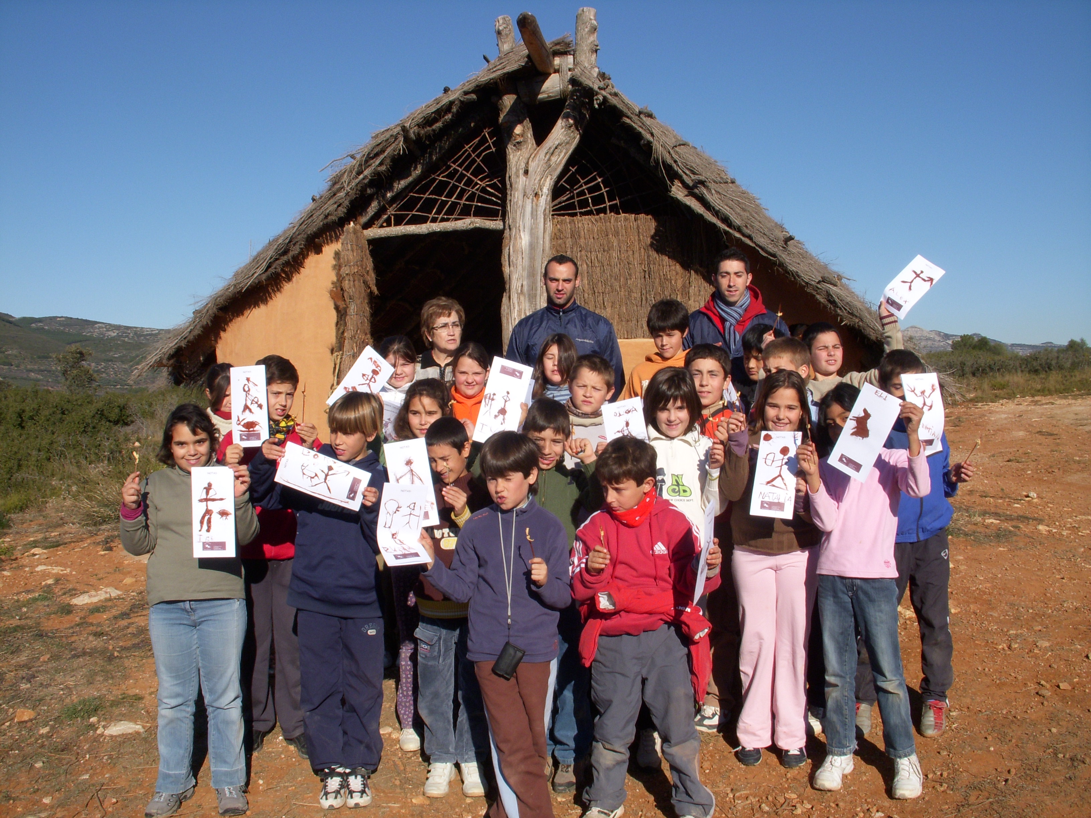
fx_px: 1198
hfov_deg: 49.0
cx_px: 546
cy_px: 409
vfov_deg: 37.7
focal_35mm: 38
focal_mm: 6.3
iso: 100
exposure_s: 1/500
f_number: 6.6
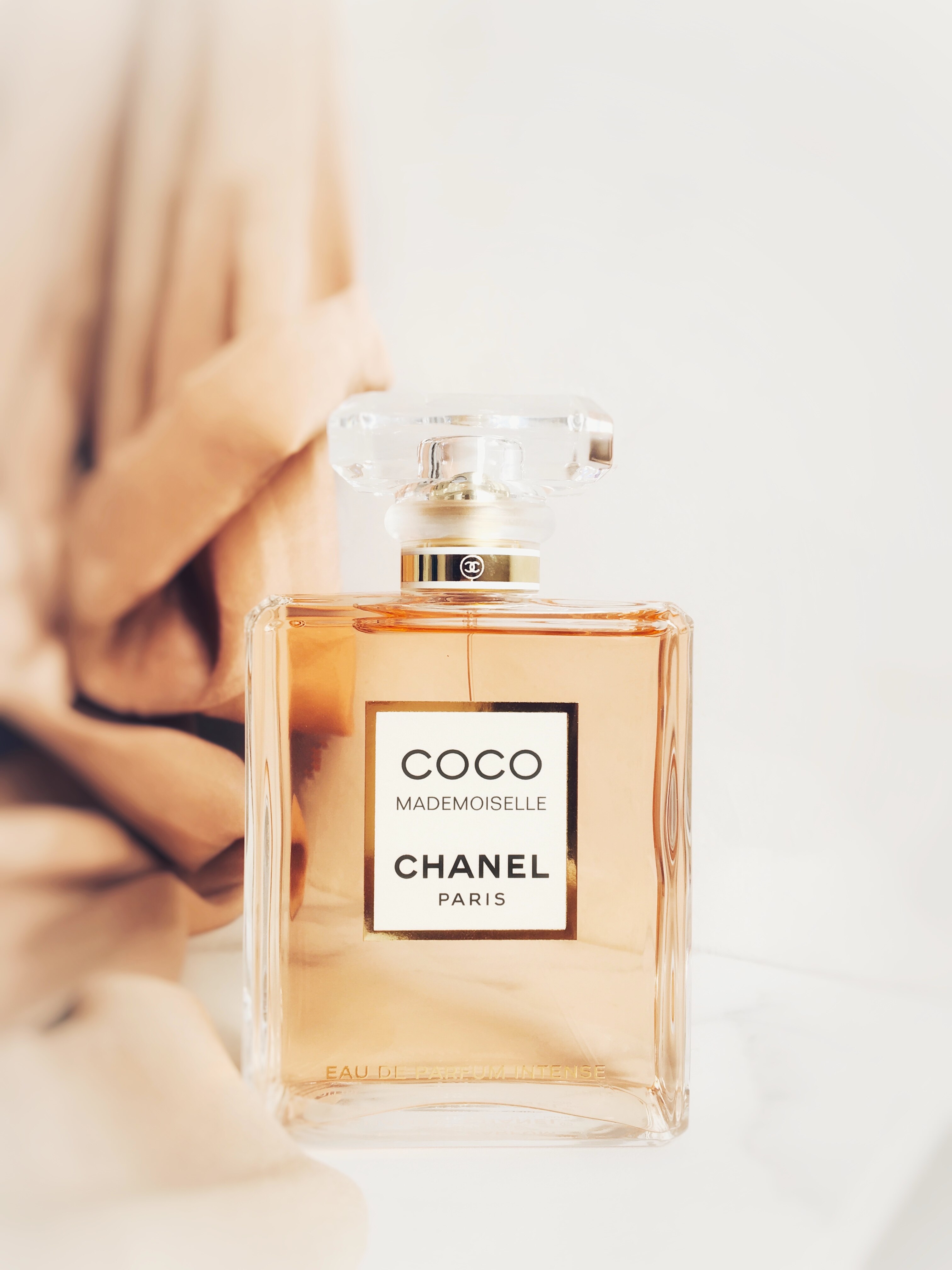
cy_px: 635
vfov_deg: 61.7
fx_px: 1063
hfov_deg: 48.2
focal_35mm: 29
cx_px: 476
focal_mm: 4.15
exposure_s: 1/129
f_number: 2.2
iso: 25
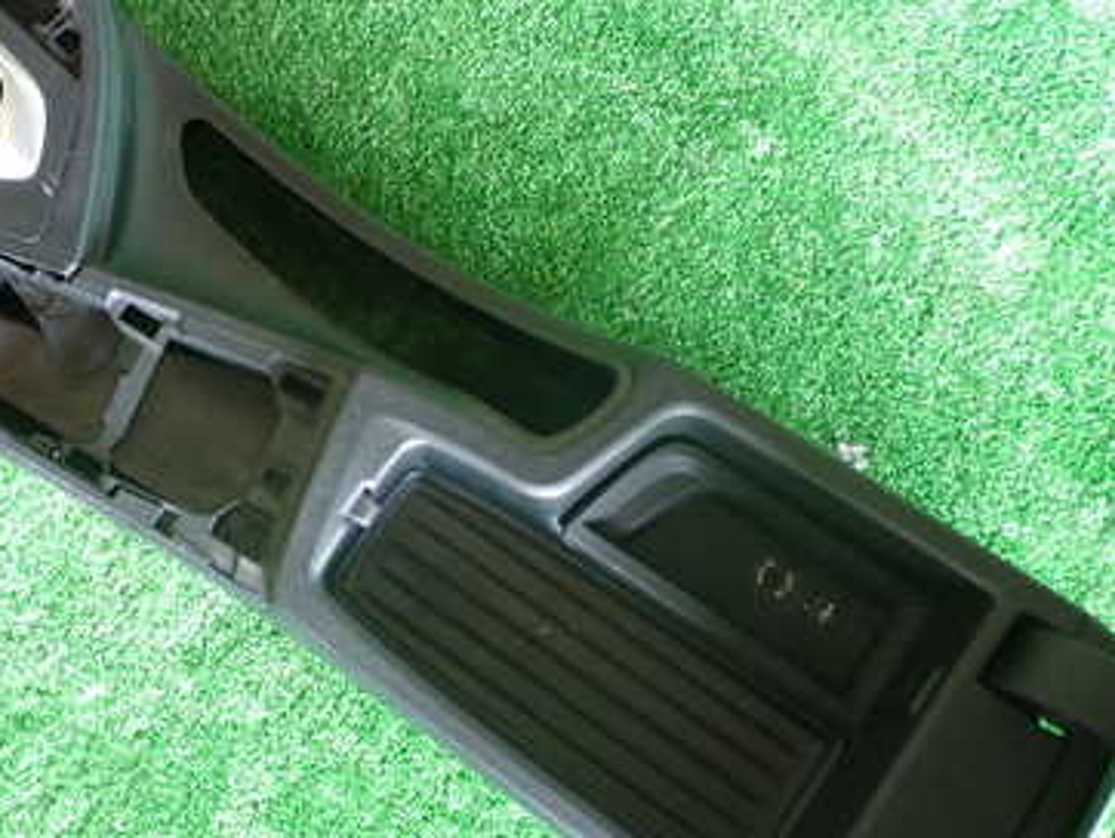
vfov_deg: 27.4
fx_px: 1708
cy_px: 274
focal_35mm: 53
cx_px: 200
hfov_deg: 34.9
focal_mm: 5.79
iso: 400
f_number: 2.4
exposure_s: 1/30
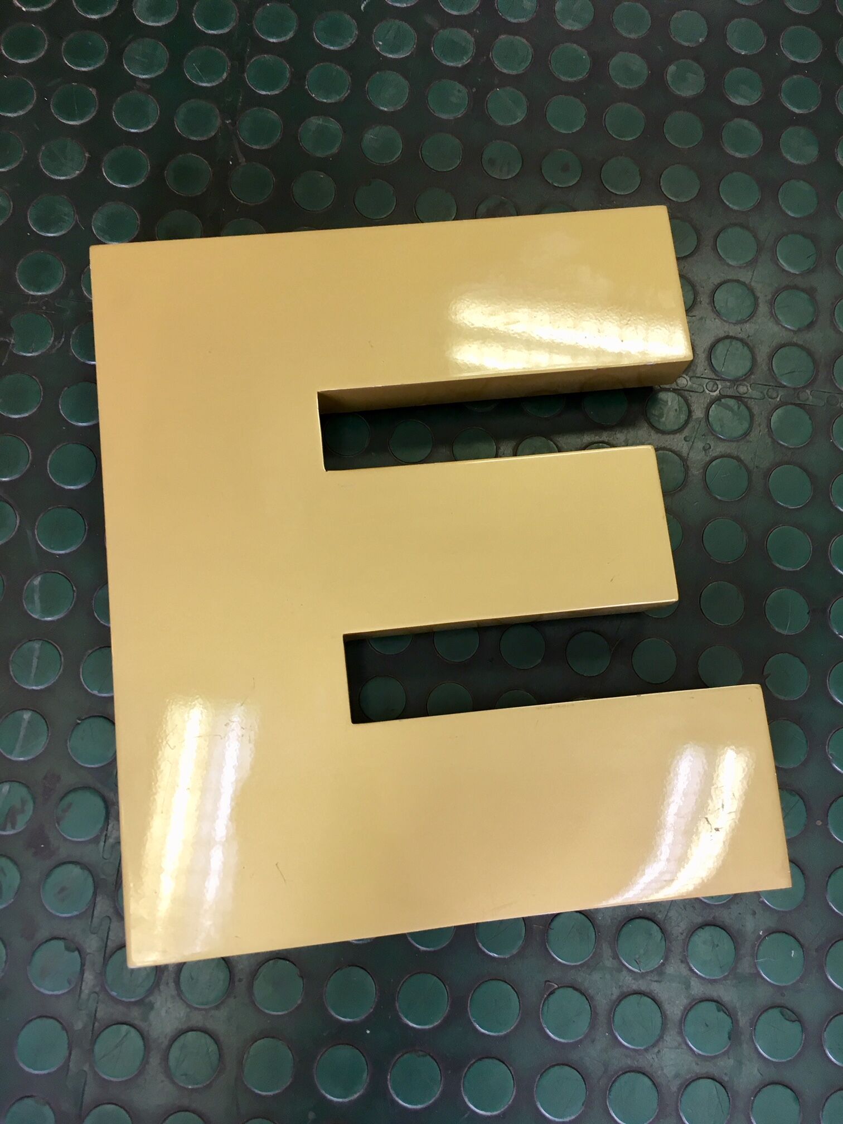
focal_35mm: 29
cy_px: 562
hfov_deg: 48.2
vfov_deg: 61.7
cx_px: 422
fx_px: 942
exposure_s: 1/33
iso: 64
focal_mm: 4.15
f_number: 2.2
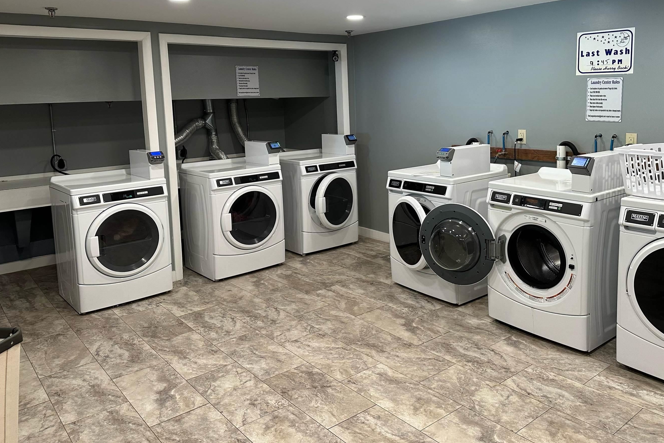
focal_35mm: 29
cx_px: 365
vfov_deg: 44.5
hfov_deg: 63.5
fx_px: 535
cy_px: 158
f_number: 1.78
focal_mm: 6.86
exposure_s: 1/120
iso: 160
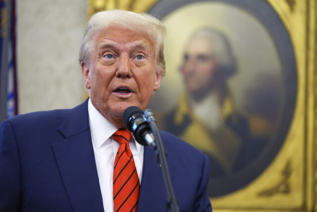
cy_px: 106
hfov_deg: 16.9
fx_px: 1066
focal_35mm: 121
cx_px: 158
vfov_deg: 11.3
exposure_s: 1/400
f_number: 2.8
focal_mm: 121
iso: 2000
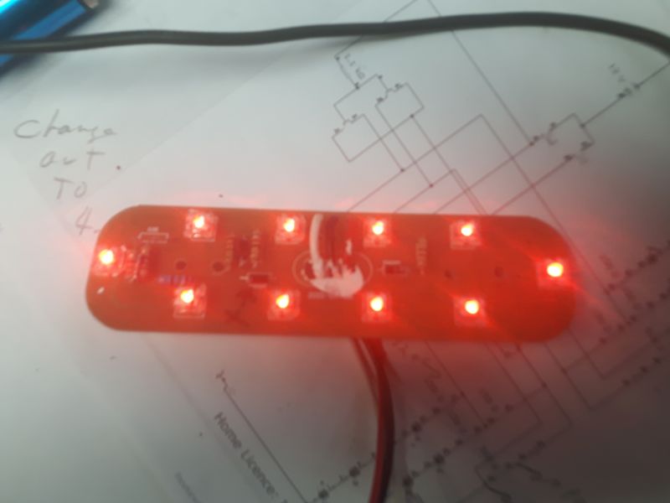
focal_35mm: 31
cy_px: 252
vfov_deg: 45.4
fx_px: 600
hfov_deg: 58.4
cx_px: 335
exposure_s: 1/33
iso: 40
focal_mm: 3.7
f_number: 1.9
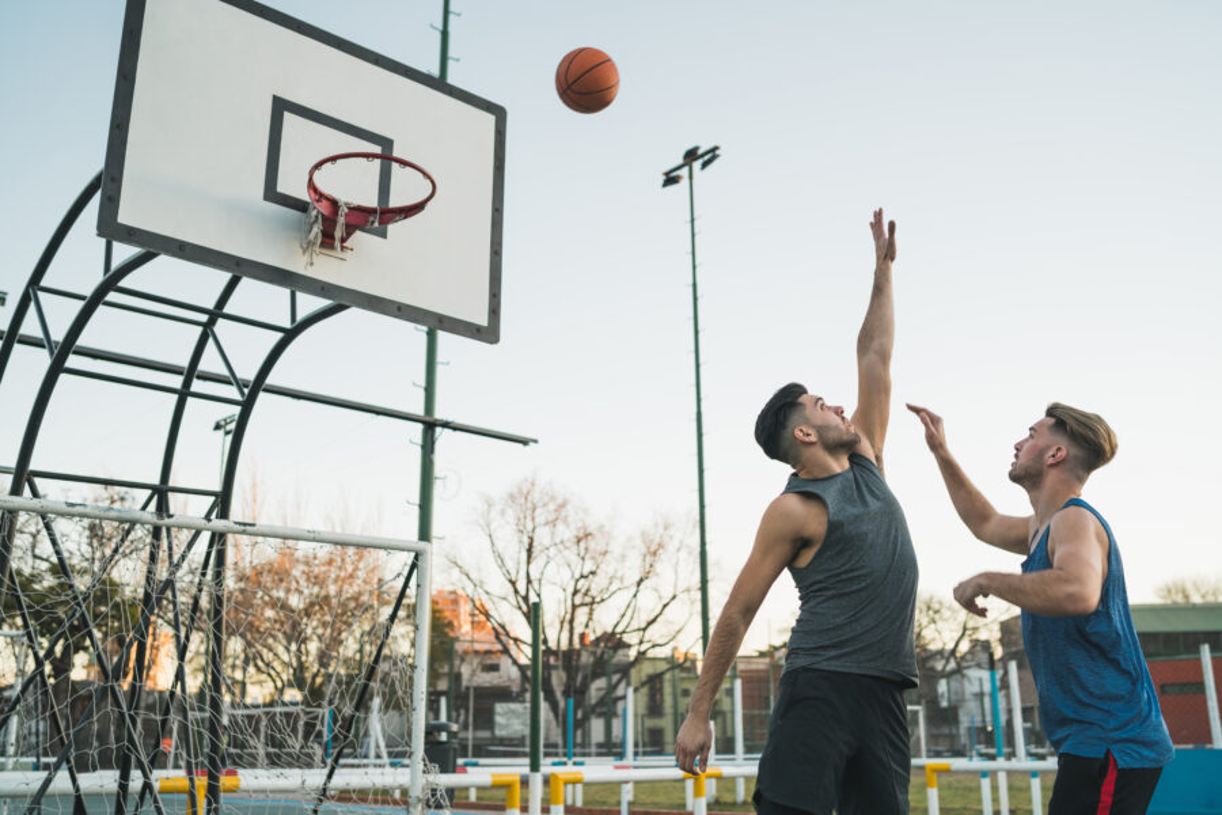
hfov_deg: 54.4
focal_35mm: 35
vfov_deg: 37.9
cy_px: 408
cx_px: 611
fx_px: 1188
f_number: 2.8
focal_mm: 35
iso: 200
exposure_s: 1/320
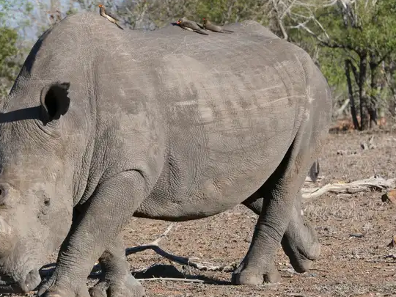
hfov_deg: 4.5
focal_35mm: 439
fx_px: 5022
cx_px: 171
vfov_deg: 3.4
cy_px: 158
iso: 125
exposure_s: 1/640
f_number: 4.5
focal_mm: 100.6
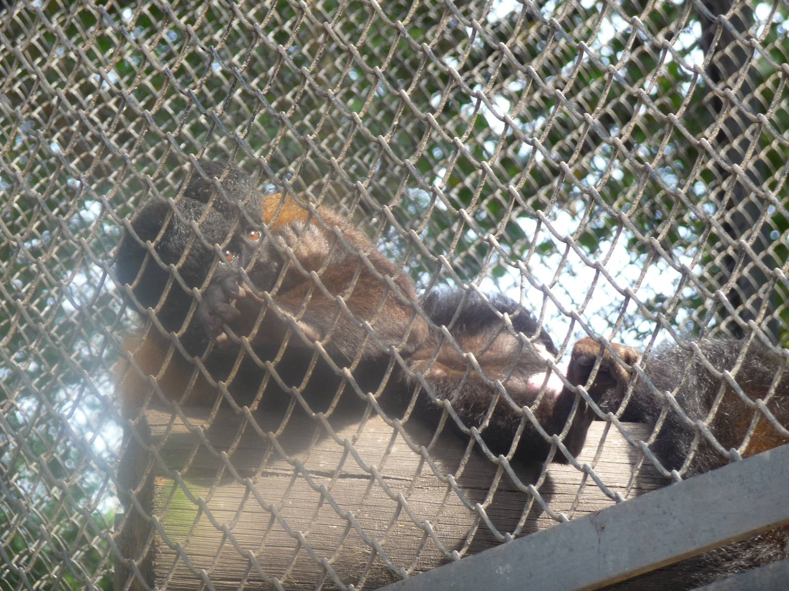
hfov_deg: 11.1
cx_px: 394
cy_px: 296
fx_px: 4057
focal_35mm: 178
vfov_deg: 8.3
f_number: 4.8
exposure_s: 1/50
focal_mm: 30.5
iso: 125
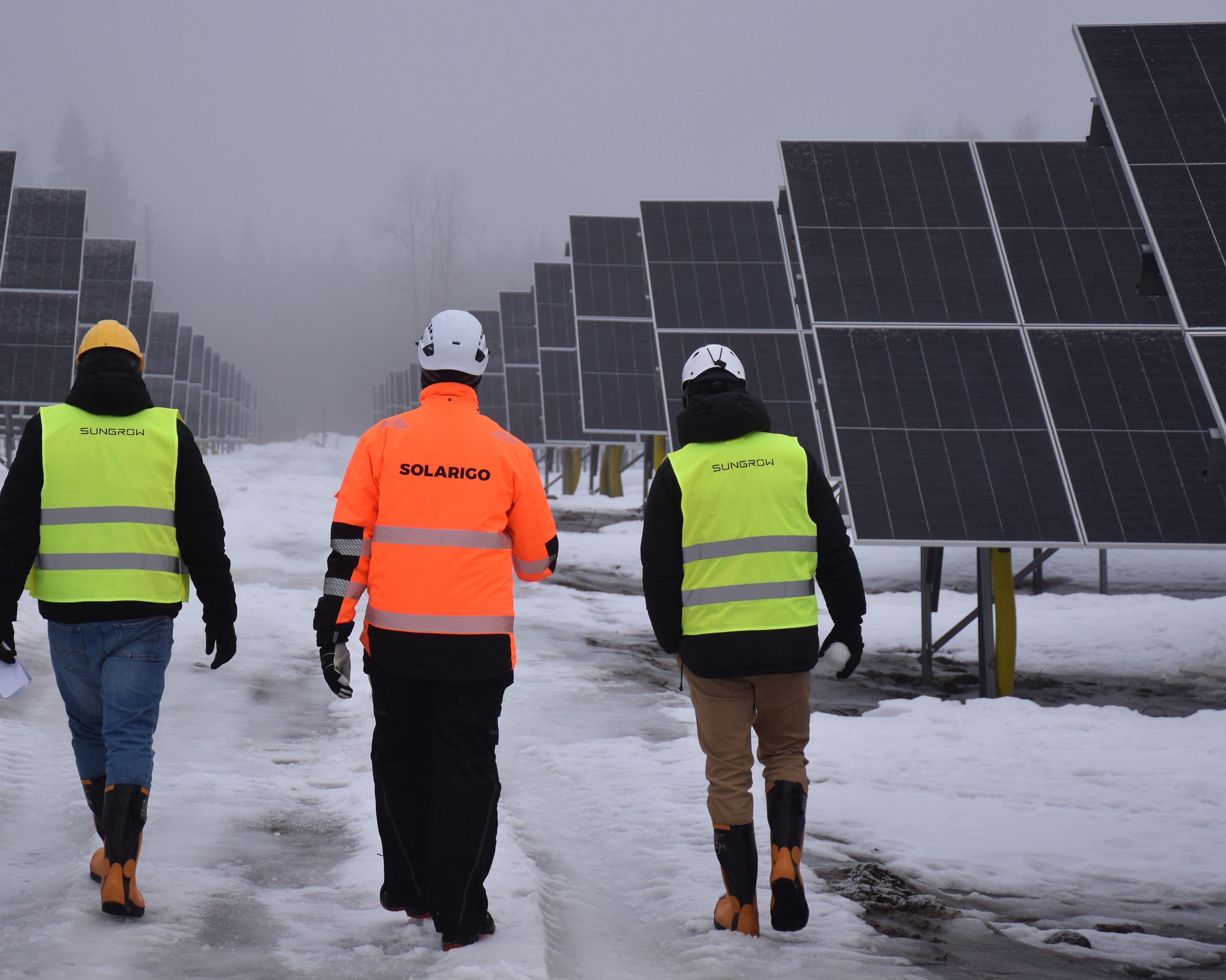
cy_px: 486
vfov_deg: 13.3
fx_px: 4209
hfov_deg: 16.6
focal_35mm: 116
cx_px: 483
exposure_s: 1/500
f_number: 5.6
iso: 360
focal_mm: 62
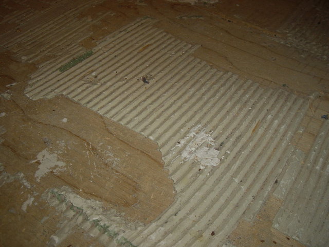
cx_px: 164
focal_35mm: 38
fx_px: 361
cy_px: 124
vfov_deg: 37.7
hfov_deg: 49.0
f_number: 4.3
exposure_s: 1/40
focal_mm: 6.2
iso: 50
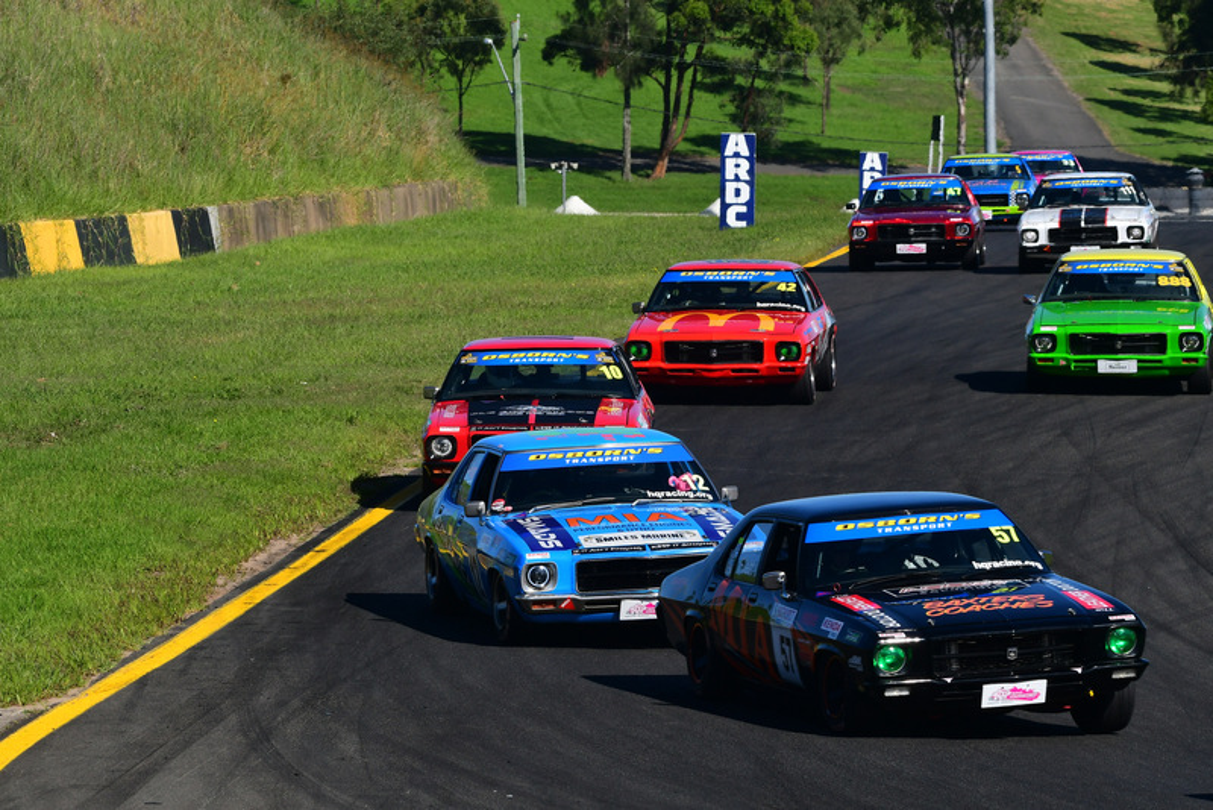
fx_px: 10111
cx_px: 606
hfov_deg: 6.9
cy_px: 405
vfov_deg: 4.6
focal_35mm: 300
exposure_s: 1/640
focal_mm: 200
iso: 400
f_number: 13
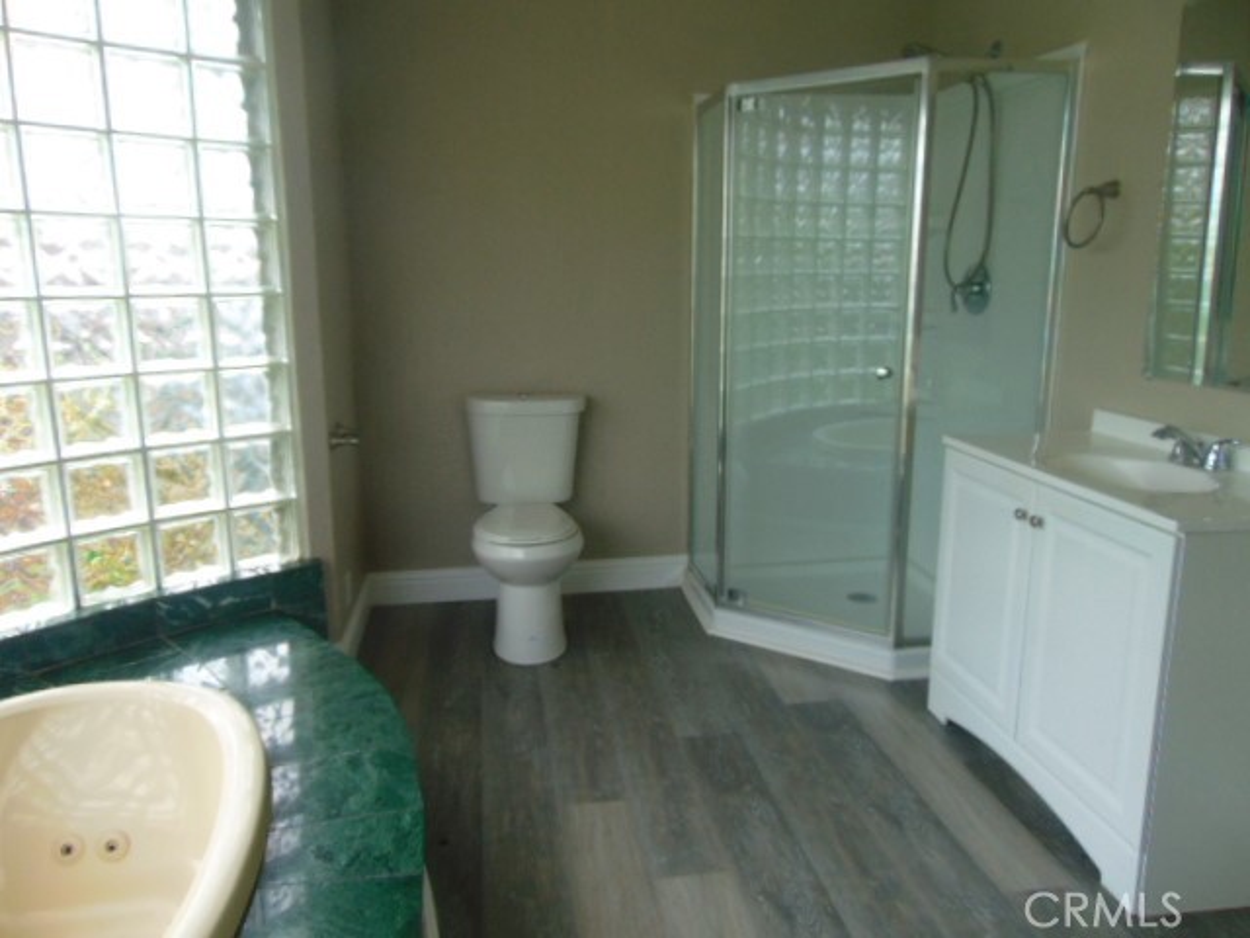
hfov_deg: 69.4
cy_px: 469
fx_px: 903
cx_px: 625
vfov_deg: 54.9
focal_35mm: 25
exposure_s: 1/40
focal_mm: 4.5
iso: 80
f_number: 3
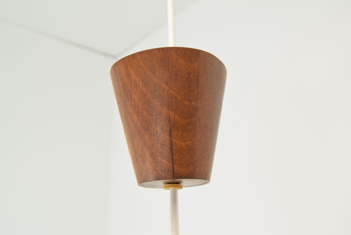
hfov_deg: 49.5
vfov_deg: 34.3
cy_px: 118
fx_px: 381
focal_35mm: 39
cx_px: 176
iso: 1600
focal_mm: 26
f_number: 6.3
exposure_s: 1/160
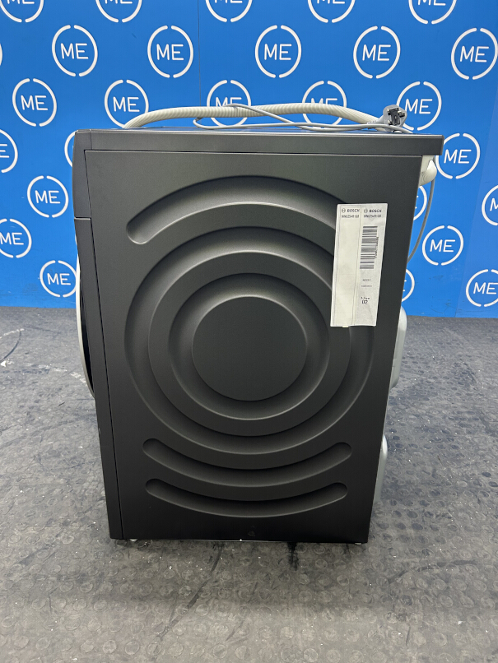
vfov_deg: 67.3
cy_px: 332
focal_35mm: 26
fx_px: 498
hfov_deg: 53.1
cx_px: 249
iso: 160
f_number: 1.5
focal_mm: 5.7
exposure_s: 1/50
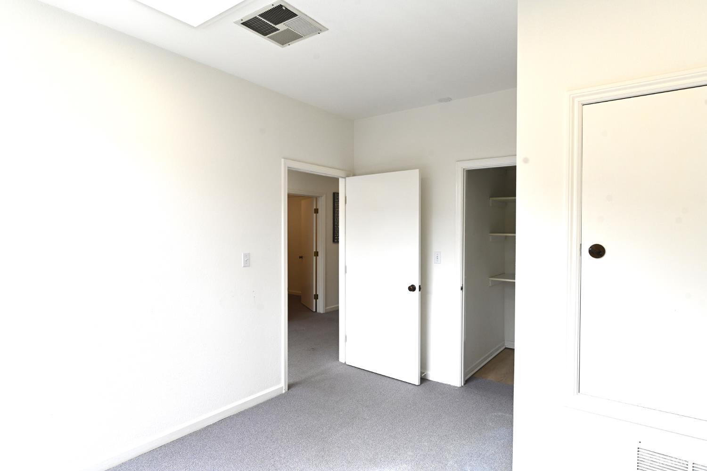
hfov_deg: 84.0
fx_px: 393
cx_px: 354
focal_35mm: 20
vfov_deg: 61.9
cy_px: 236
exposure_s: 1/250
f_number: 8
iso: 640
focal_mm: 20
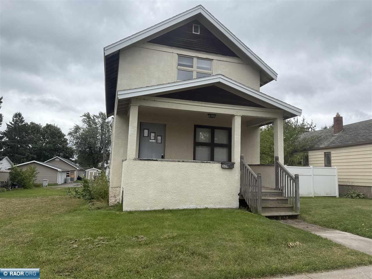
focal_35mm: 24
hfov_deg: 71.6
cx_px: 186
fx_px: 258
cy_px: 140
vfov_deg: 56.8
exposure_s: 1/1292
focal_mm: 6.76
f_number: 1.78
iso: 80
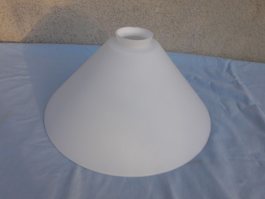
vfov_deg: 49.7
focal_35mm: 28
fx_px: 214
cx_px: 132
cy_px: 100
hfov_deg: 63.4
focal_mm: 3.7
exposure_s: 1/205
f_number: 1.9
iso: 40
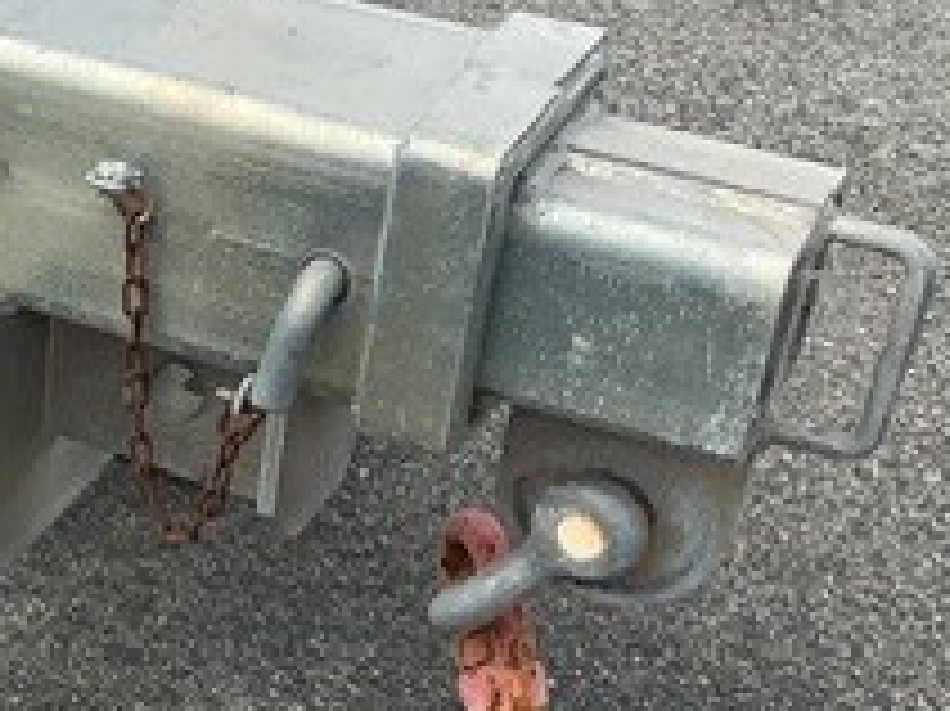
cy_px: 472
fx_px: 2414
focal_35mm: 88
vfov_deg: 16.7
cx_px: -194
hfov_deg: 20.8
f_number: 1.8
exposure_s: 1/997
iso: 16
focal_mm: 3
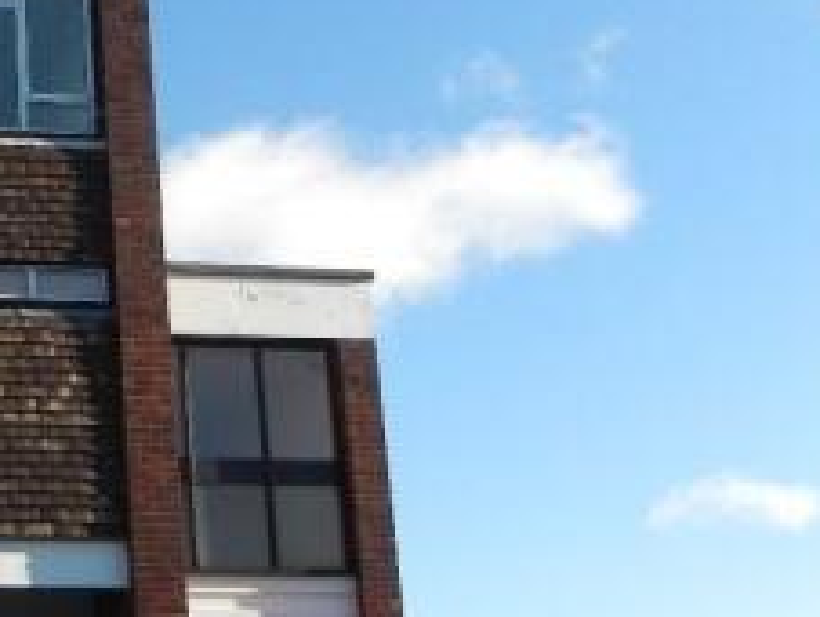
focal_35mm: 67
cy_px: 517
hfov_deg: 26.4
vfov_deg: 21.6
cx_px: -107
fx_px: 1589
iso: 160
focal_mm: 4.6
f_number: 6.3
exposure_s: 1/252
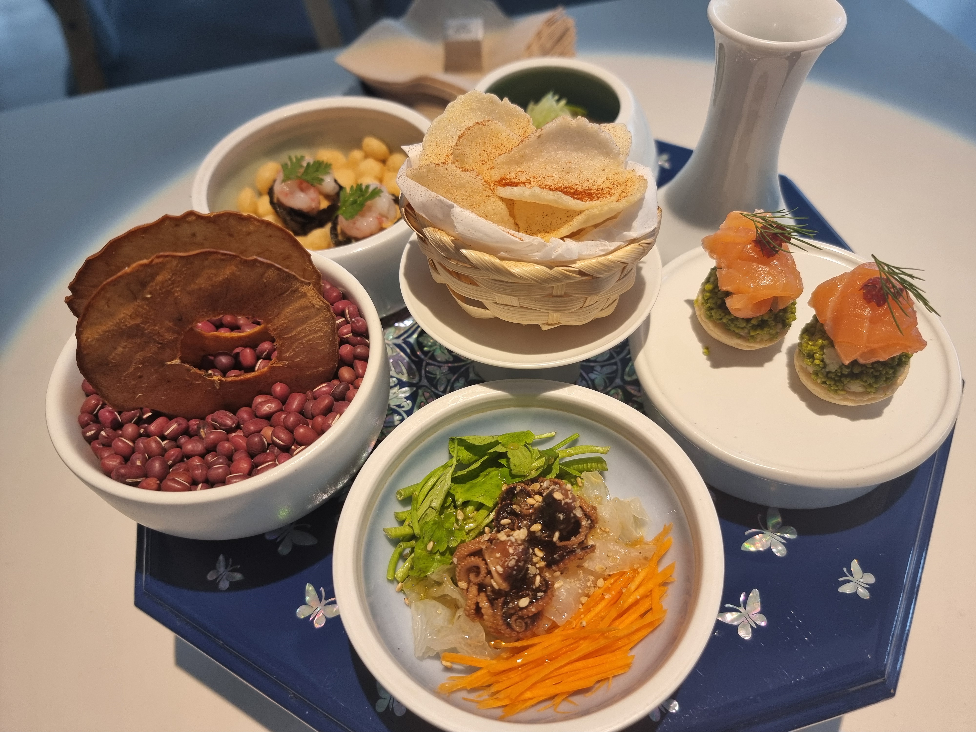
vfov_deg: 56.8
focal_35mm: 24
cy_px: 366
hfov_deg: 71.6
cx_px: 488
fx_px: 677
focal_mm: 6.7
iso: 100
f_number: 1.8
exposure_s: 1/120
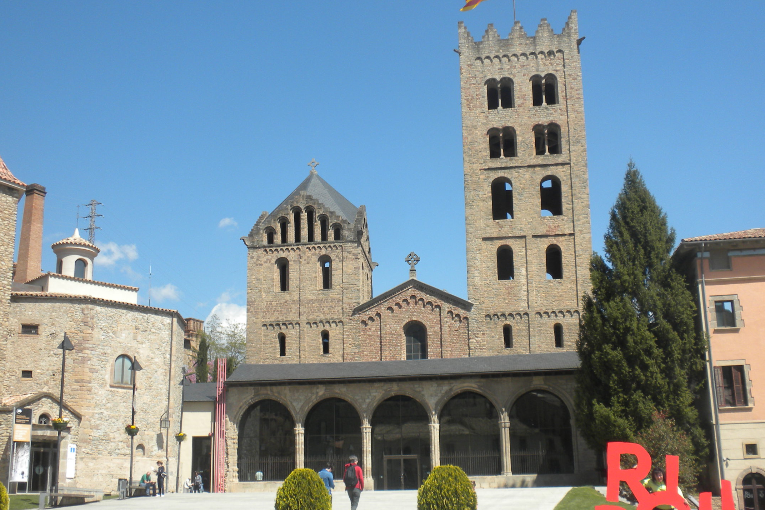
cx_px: 376
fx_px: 977
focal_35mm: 46
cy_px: 279
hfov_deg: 42.7
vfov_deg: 29.2
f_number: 10
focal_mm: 6.6
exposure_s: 1/83.8
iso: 64
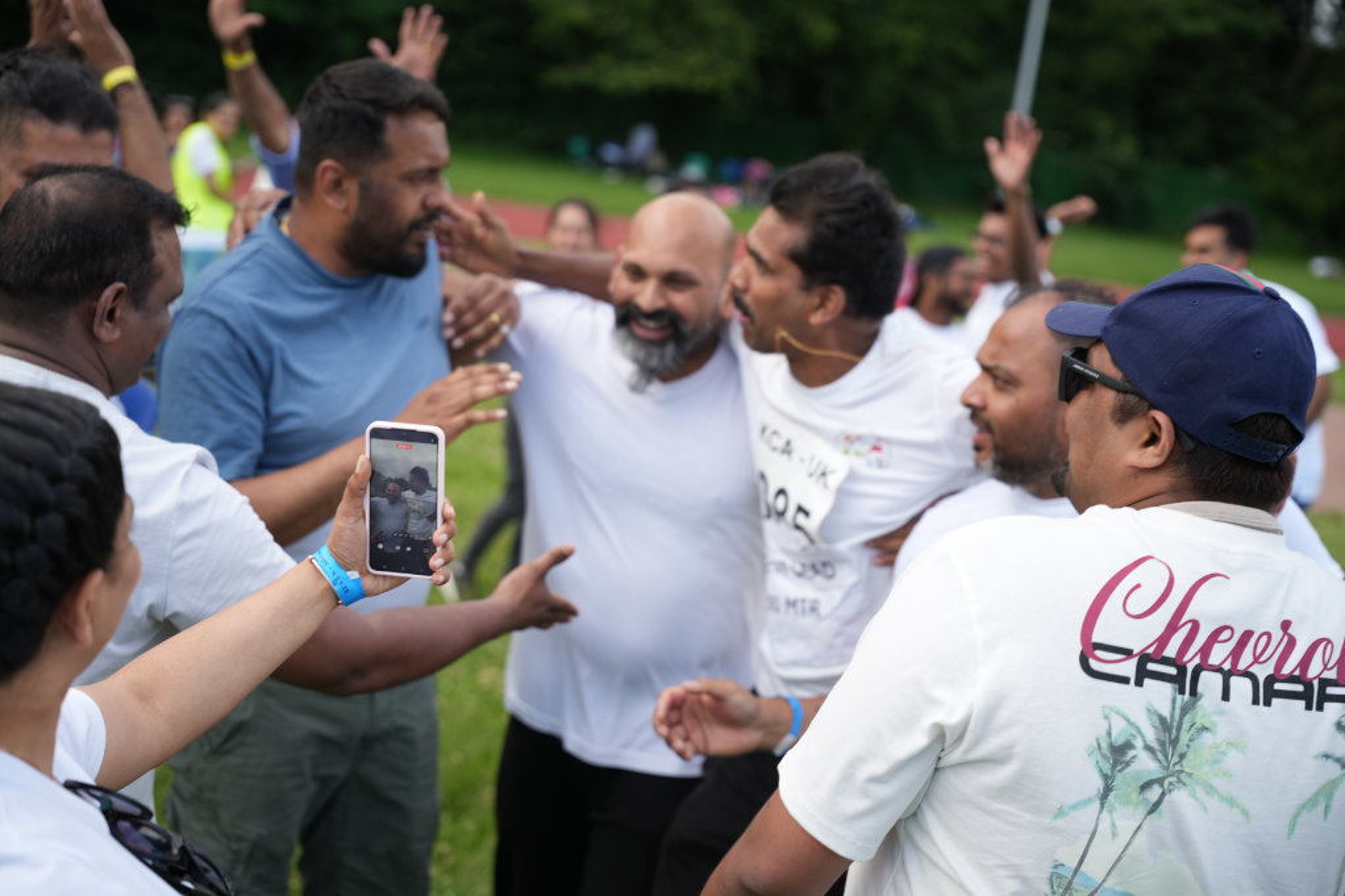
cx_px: 672
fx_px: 1961
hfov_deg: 37.9
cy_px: 448
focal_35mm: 52
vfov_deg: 25.7
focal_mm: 52.5
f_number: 2.8
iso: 250
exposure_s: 1/1000
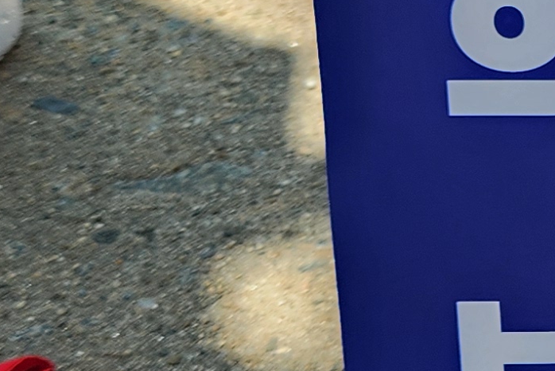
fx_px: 2113
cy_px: 166
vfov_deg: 10.0
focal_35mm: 137
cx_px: 1074
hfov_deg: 13.1
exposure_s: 1/841
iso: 20
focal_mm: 5.4
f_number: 1.8
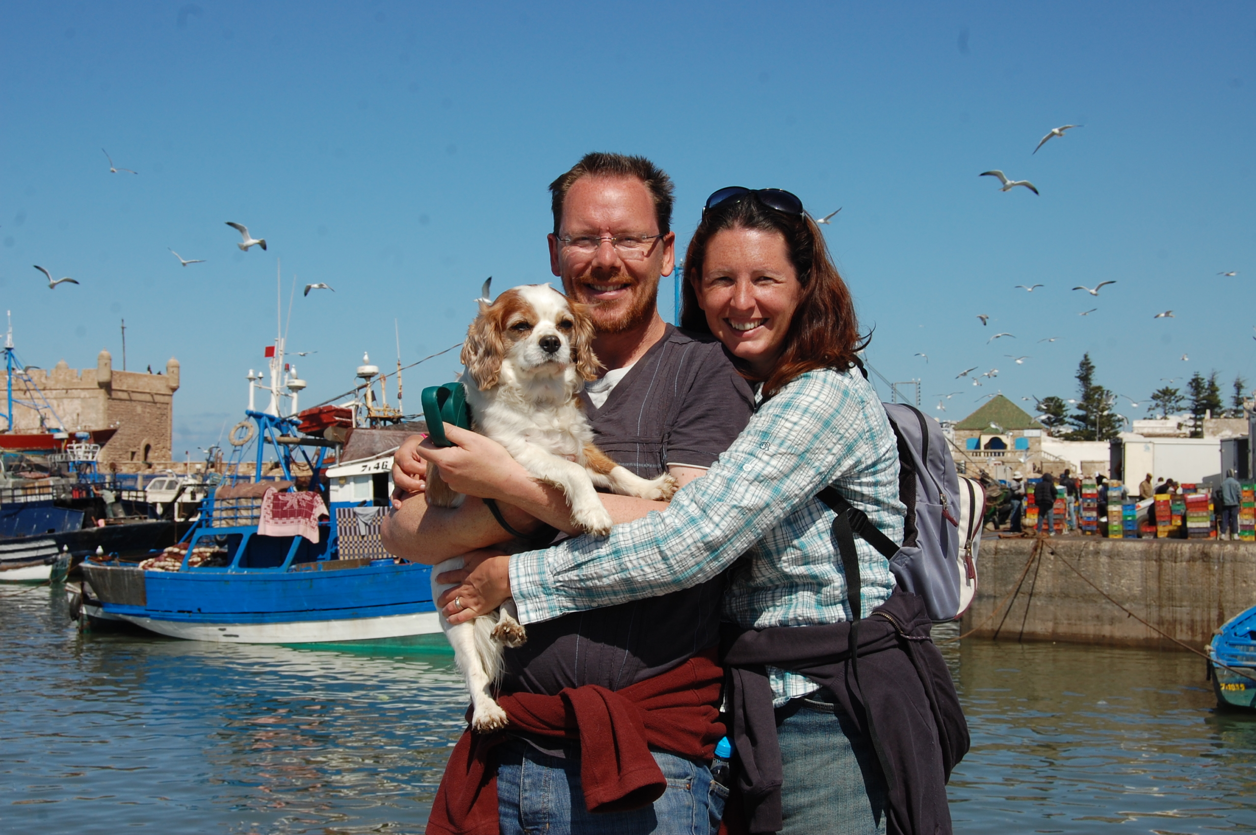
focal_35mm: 51
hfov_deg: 38.9
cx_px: 628
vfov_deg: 26.4
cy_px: 418
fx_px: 1778
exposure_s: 1/400
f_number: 10
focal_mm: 34
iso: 200
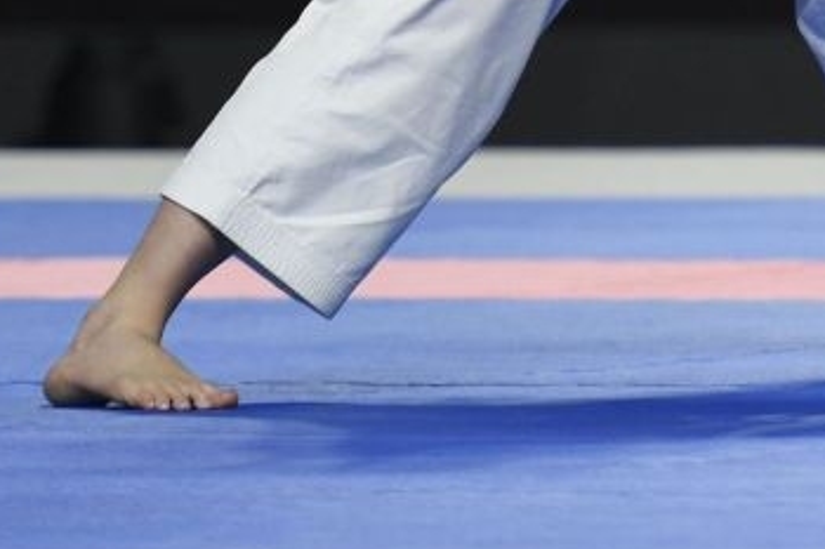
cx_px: 1153
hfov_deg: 2.2
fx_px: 21233
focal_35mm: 927
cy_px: -492
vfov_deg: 1.5
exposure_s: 1/800
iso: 800
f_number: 2.8
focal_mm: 180
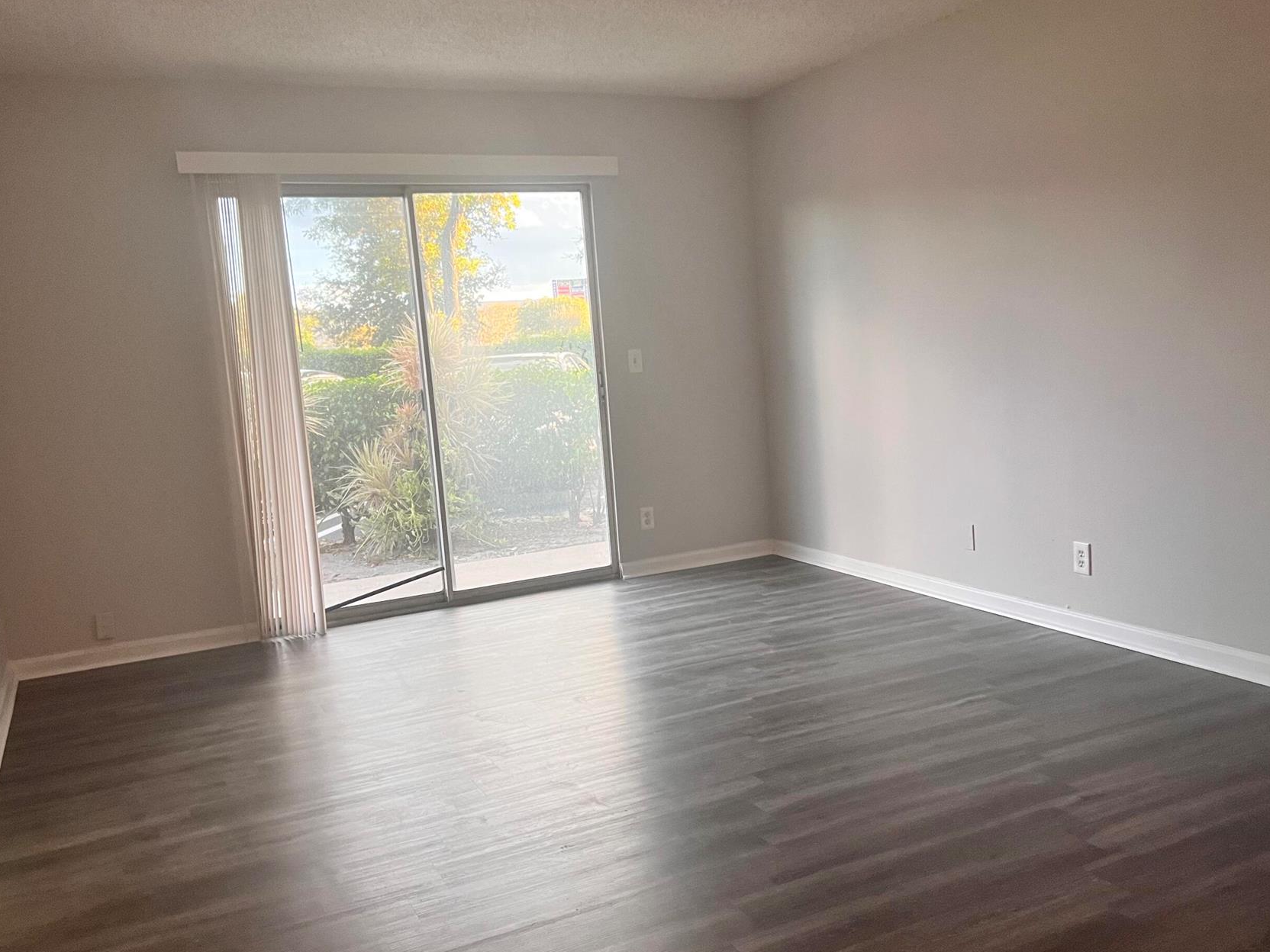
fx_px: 1174
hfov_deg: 56.8
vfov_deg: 44.2
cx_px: 679
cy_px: 481
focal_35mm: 32
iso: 125
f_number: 1.5
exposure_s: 1/94
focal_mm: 5.7
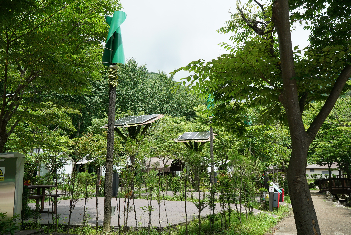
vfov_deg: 45.0
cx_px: 176
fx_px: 283
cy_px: 118
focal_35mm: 29
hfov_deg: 63.6
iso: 400
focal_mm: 29
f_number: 10
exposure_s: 1/400
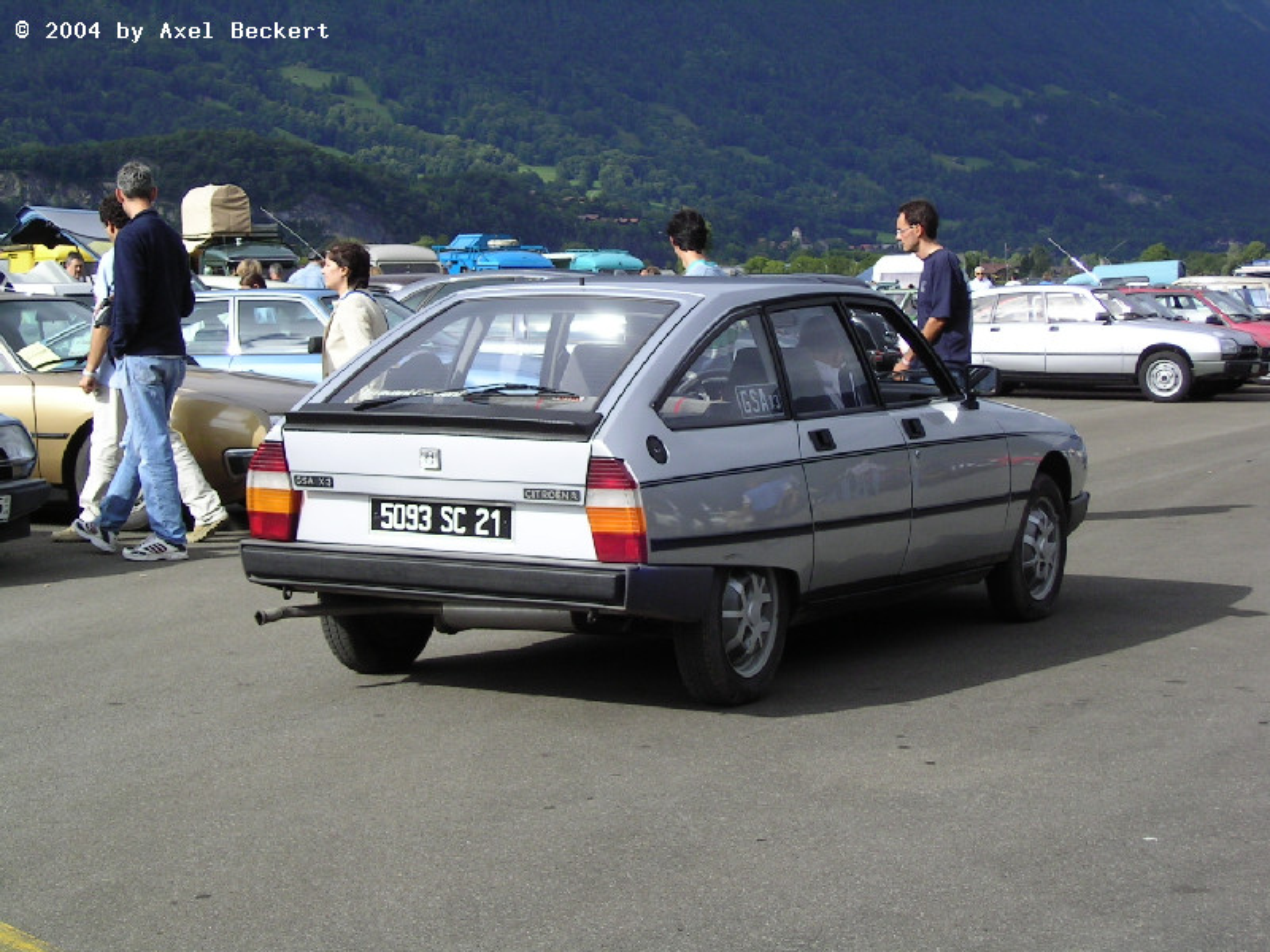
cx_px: 635
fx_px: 2678
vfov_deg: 20.2
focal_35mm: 73
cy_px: 476
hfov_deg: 26.7
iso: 50
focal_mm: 11.4
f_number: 4
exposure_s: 1/633
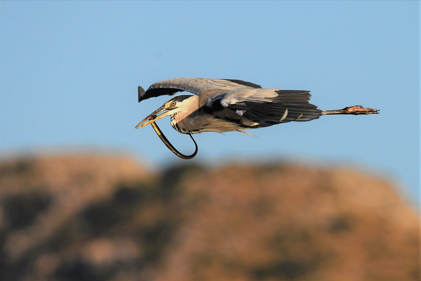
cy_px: 140
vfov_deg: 2.3
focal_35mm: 600
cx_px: 210
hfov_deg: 3.4
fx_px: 7020
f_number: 8
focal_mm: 600
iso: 200
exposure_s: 1/1600
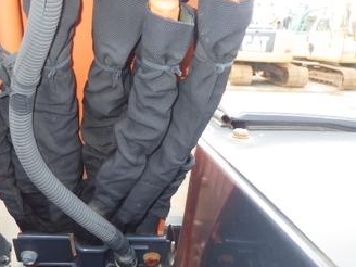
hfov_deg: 44.9
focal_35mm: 41
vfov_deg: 35.1
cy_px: 132
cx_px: 110
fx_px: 422
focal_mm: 5
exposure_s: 1/160
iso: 250
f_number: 3.5
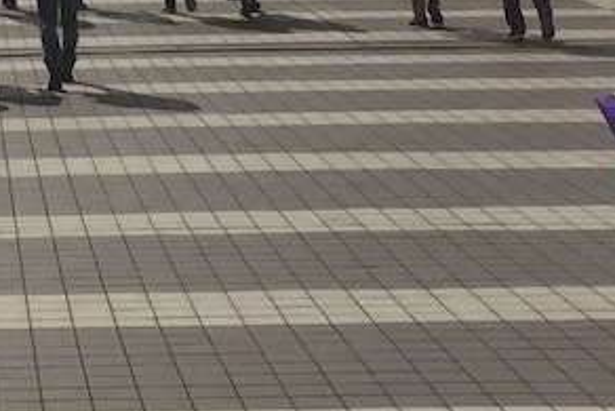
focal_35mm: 132
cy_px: -312
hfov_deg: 15.2
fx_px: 2256
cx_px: -42
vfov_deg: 9.9
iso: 32
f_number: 2.2
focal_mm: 4.15
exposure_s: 1/7937
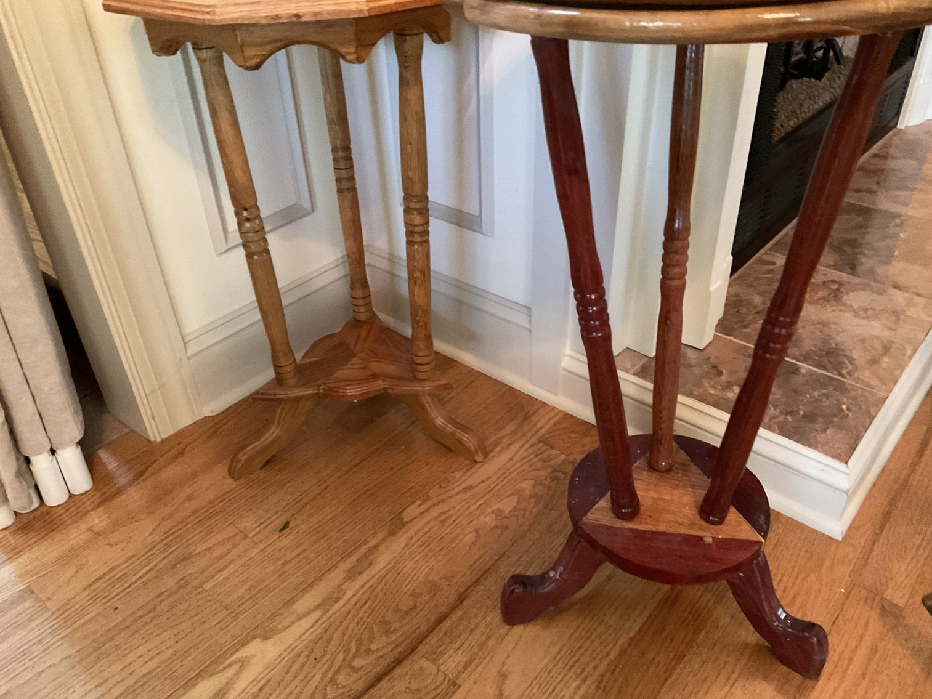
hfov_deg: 61.7
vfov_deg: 48.2
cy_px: 350
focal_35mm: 29
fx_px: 781
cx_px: 466
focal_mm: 3
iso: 500
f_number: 1.8
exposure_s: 1/30
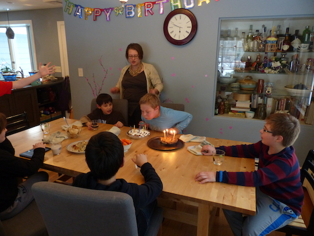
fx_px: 227
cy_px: 118
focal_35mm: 25
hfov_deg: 69.4
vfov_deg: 54.9
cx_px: 157
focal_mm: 4.5
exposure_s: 1/13
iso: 400
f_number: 2.8
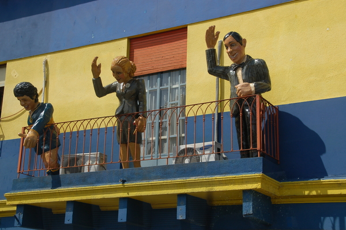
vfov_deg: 22.5
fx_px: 576
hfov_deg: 33.4
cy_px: 115
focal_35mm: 60
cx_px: 173
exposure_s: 1/320
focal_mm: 40
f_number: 9
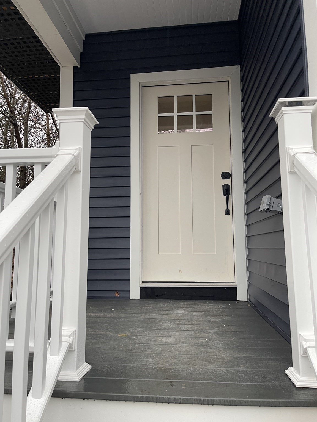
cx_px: 158
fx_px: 305
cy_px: 211
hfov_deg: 54.9
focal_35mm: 25
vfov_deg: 69.4
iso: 100
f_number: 1.6
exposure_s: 1/60
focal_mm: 5.1
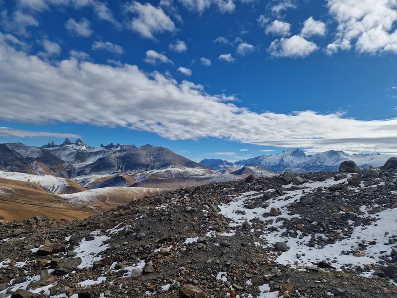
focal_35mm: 23
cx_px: 198
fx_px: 264
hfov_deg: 73.9
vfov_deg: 58.9
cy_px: 149
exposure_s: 1/2200
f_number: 1.8
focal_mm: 6.4
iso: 50
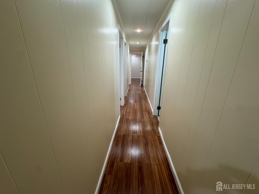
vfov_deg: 85.7
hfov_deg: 102.1
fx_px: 105
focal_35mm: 14
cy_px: 97
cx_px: 130
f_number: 2.2
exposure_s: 1/120
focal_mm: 2.22
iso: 250
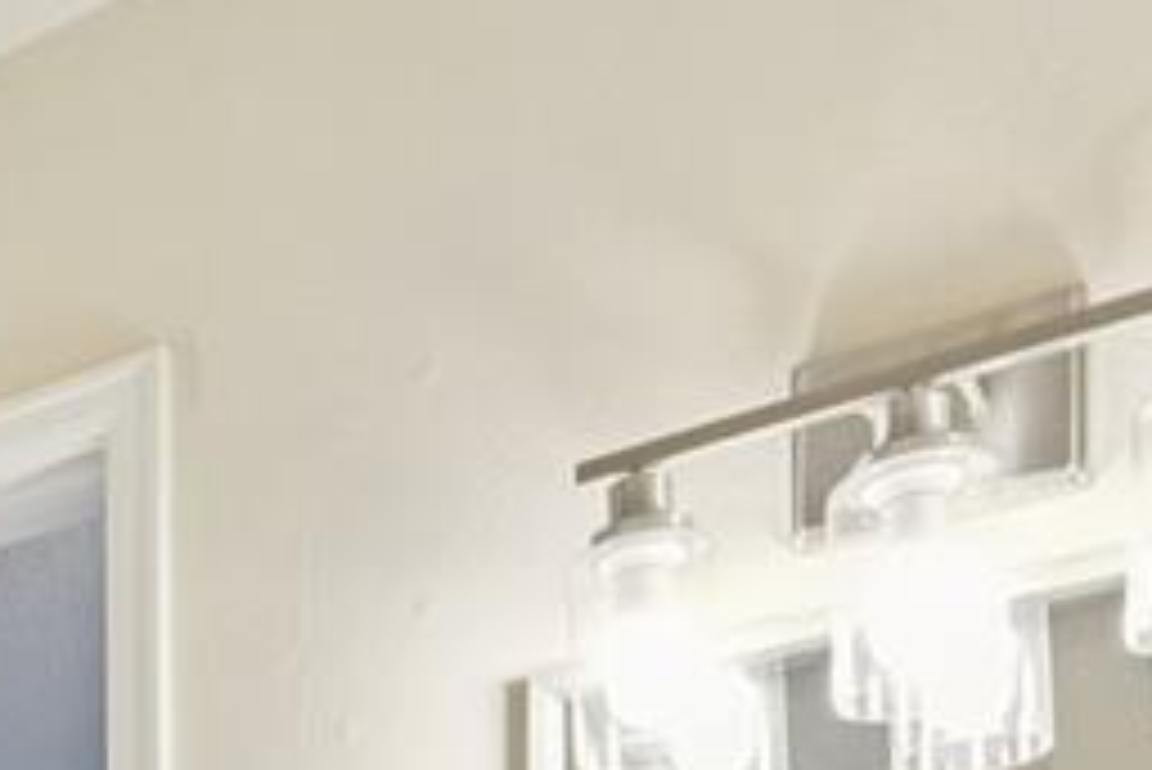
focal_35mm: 60
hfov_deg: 29.8
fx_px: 1921
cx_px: -135
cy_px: 1346
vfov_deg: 18.3
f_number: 8
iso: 800
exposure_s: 1/4
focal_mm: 10
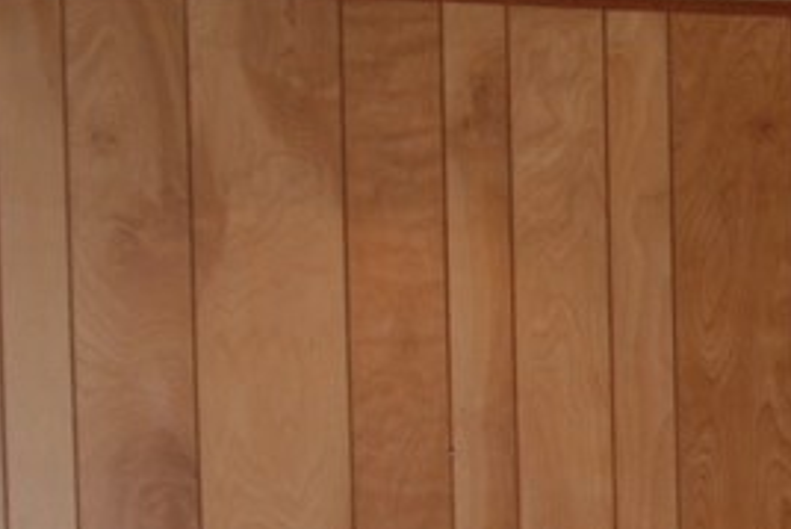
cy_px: 887
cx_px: 1548
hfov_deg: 11.0
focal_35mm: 170
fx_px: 3737
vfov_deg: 7.9
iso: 400
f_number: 4
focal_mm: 28
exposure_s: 1/60
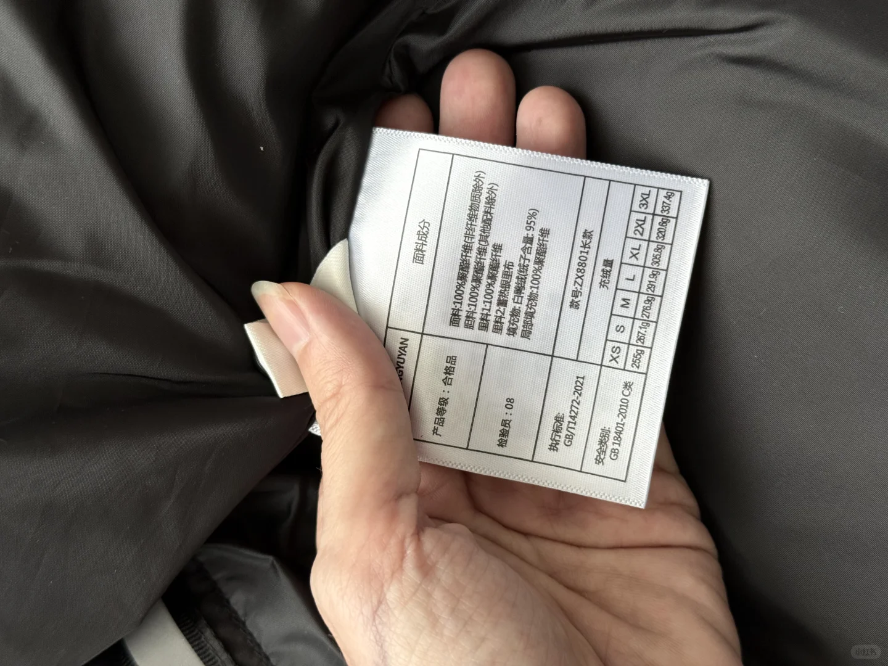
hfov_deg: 39.7
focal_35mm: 48
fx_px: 1231
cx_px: 444
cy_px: 333
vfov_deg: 30.3
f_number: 1.78
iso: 160
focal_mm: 6.76
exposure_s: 1/60
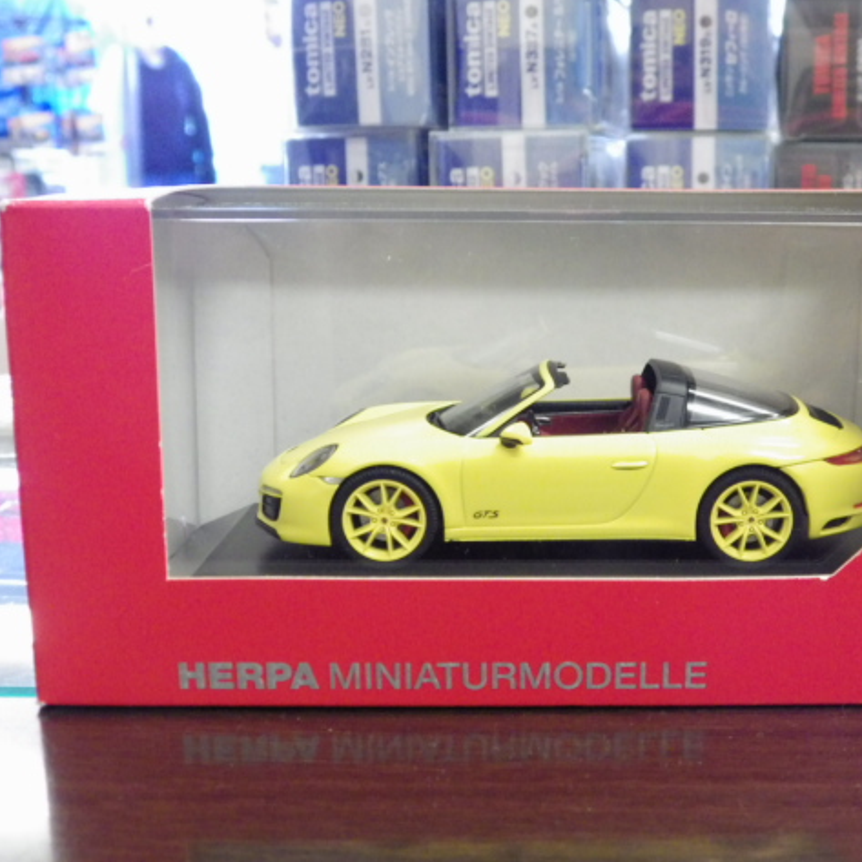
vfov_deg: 34.7
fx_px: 1380
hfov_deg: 34.4
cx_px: 569
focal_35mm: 49
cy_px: 426
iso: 800
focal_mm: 7.4
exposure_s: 1/30
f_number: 3.6
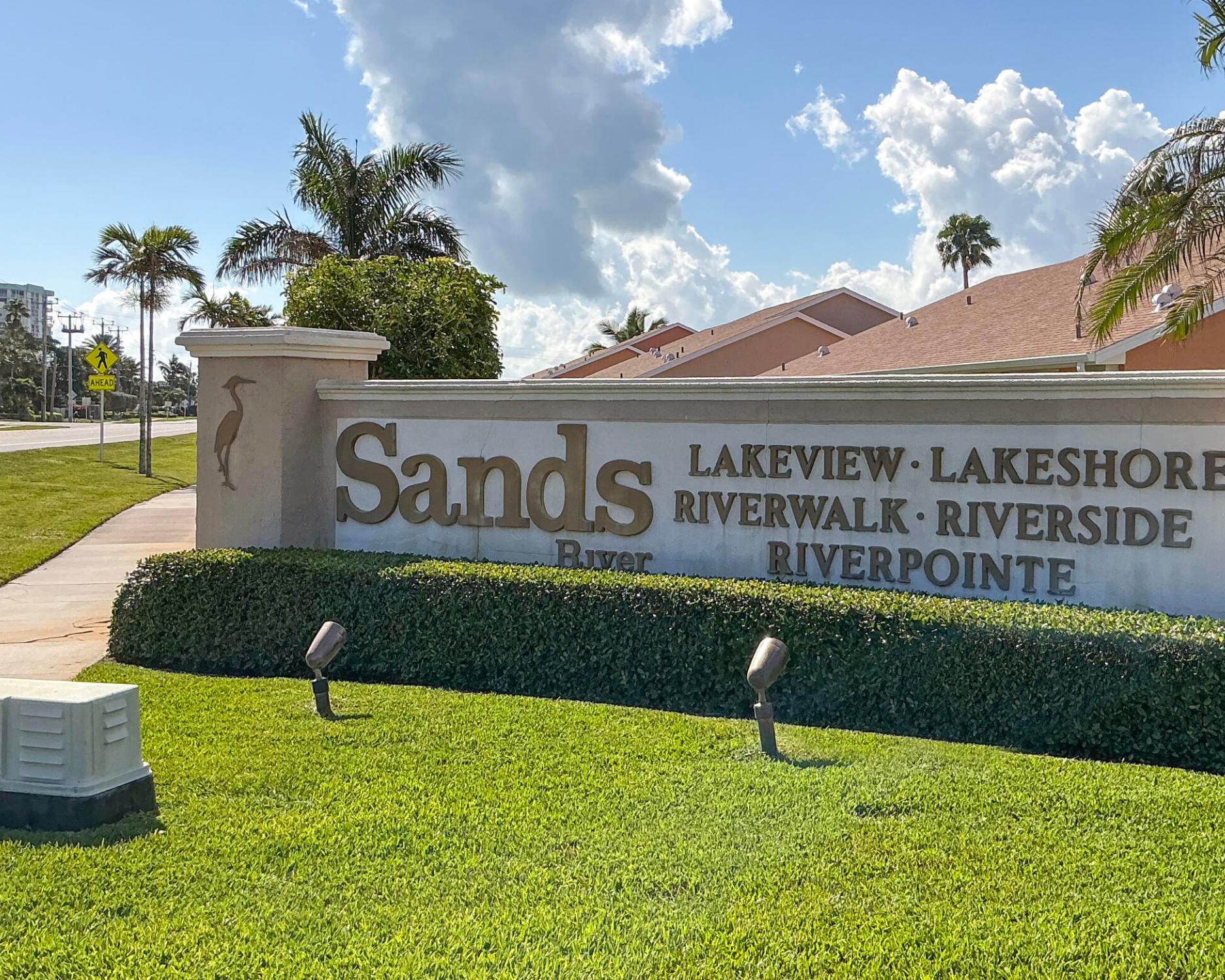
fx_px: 1523
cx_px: 716
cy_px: 441
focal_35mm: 42
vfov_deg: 35.6
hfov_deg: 43.7
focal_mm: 3
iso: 25
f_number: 1.8
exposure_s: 1/3322
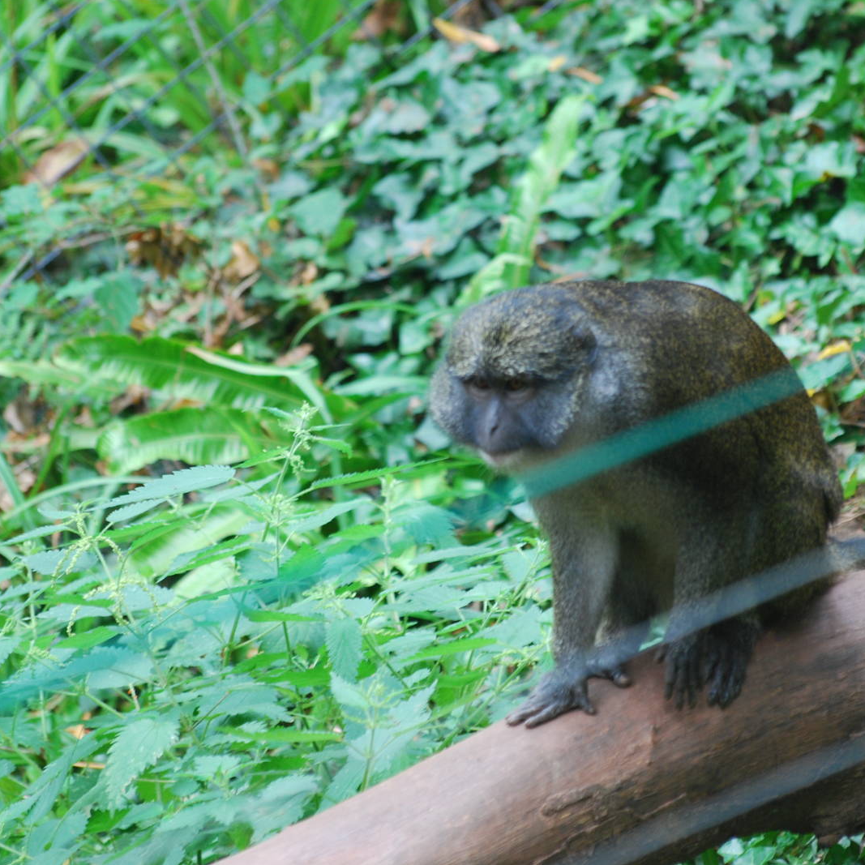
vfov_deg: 4.2
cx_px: 517
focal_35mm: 421
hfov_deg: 4.2
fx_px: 11902
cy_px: 432
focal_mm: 220
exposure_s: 1/50
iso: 400
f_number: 5.3
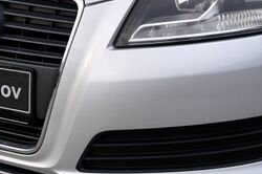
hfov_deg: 17.1
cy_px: -53
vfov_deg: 11.2
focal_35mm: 119
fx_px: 865
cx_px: 193
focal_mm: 29
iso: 100
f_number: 4.5
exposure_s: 1/80
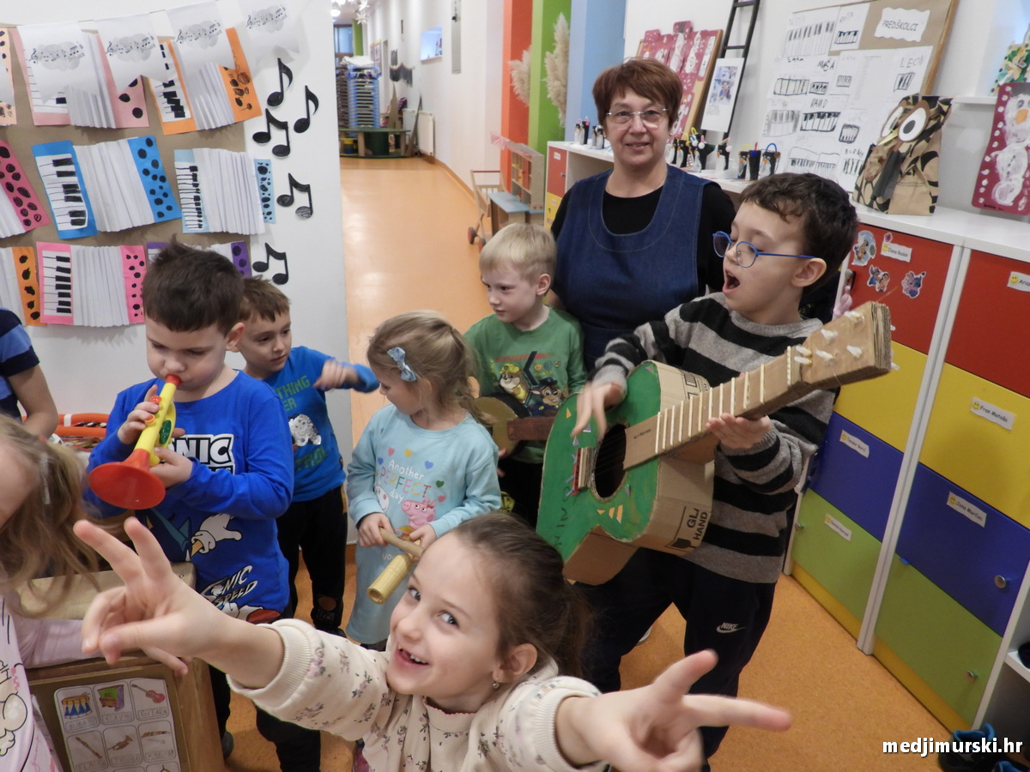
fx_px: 714
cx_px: 515
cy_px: 386
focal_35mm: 24
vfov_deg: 56.8
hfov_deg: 71.6
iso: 250
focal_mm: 4.3
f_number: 2.8
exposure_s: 1/30
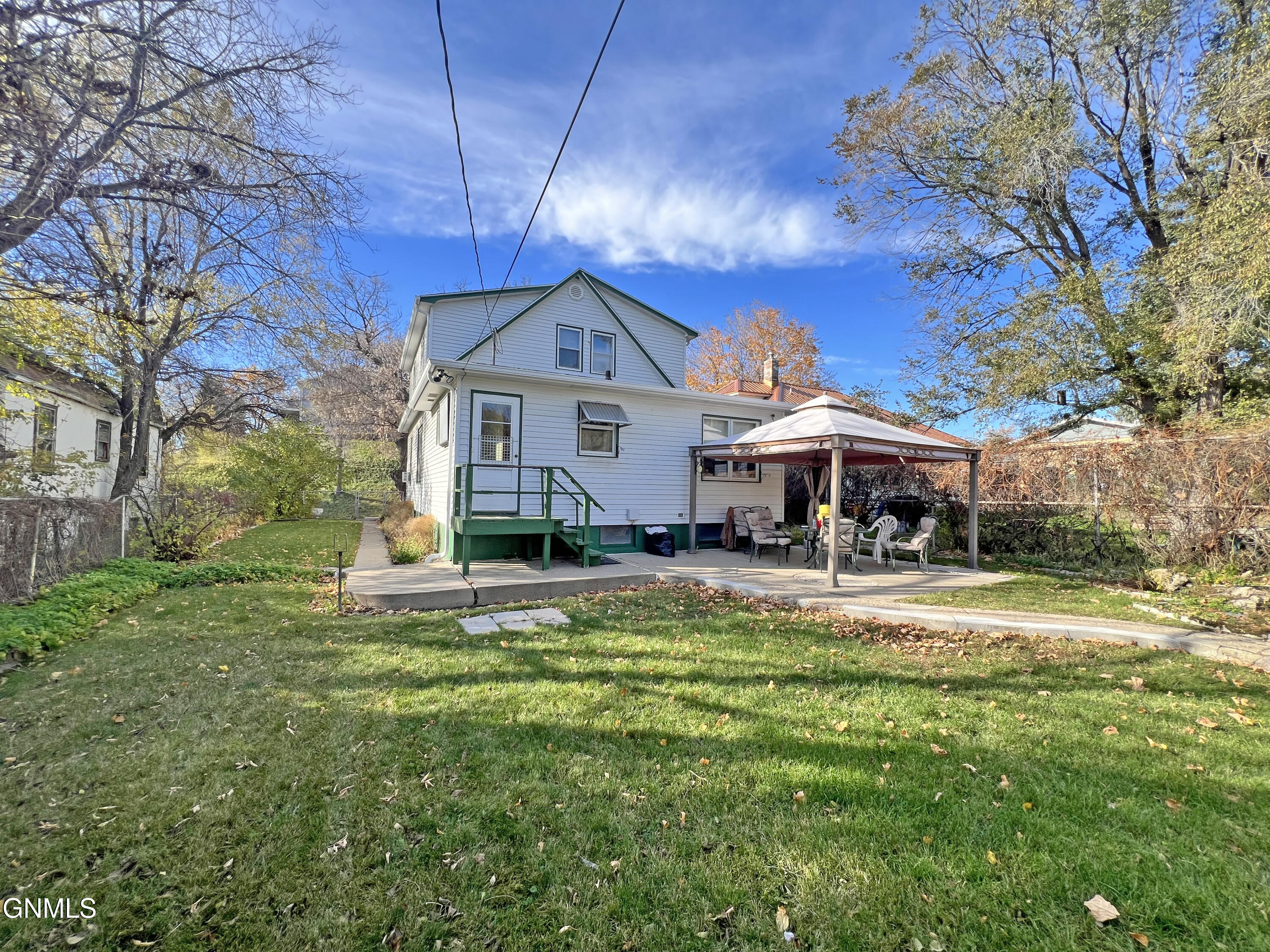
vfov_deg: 89.9
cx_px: 635
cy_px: 476
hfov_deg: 106.2
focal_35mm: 13
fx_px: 477
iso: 32
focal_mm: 1.57
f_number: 1.8
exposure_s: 1/477
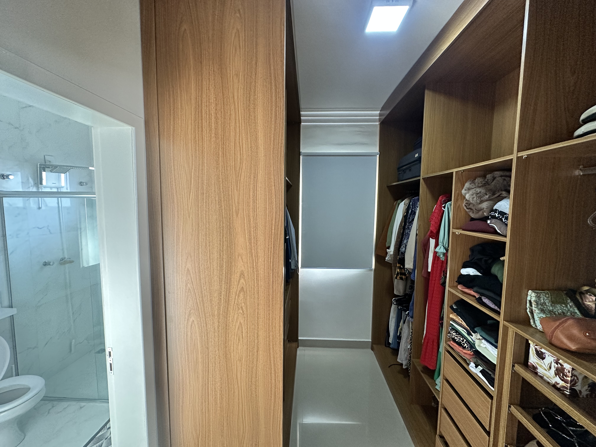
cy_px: 224
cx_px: 298
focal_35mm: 14
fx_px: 241
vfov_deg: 85.7
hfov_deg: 102.1
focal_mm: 2.22
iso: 200
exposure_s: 1/99
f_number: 2.2
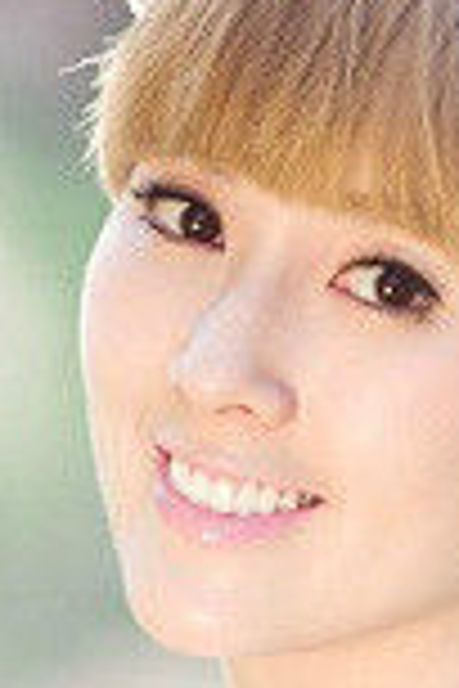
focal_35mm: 891
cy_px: 1111
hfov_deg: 1.5
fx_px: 17039
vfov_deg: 2.3
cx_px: 324
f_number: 3.5
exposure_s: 1/250
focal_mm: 200
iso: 200
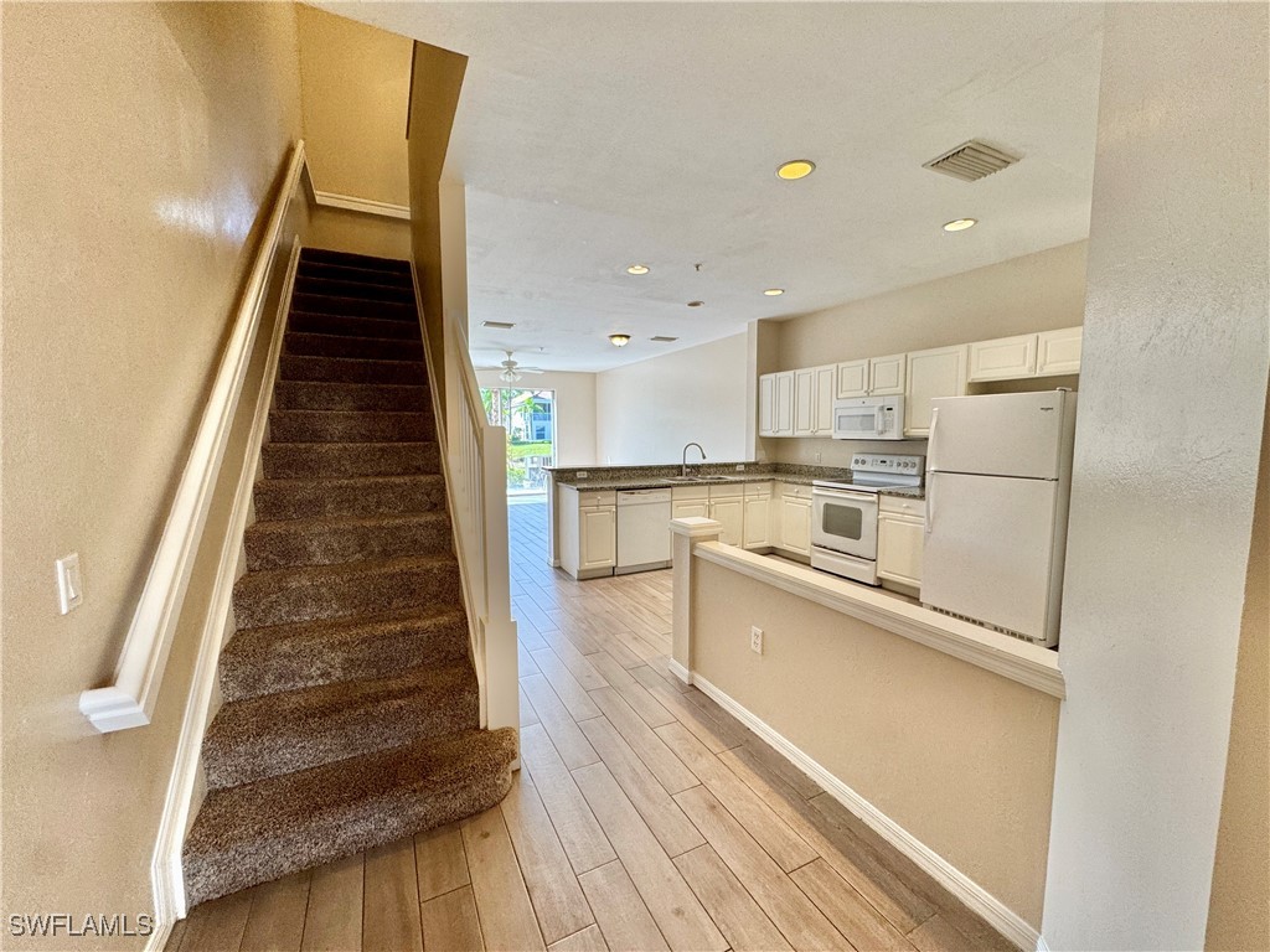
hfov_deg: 102.1
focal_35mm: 14
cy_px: 476
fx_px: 514
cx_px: 635
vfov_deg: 85.7
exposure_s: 1/120
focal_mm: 2.22
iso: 80
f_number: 2.2
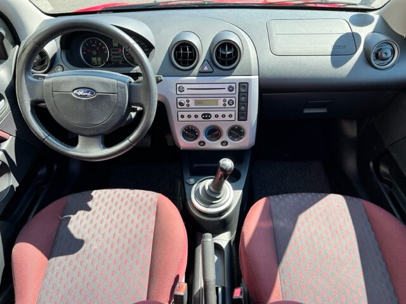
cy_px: 152
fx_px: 305
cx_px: 203
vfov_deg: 53.1
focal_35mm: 26
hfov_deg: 67.3
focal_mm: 5.7
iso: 50
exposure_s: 1/404
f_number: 1.5
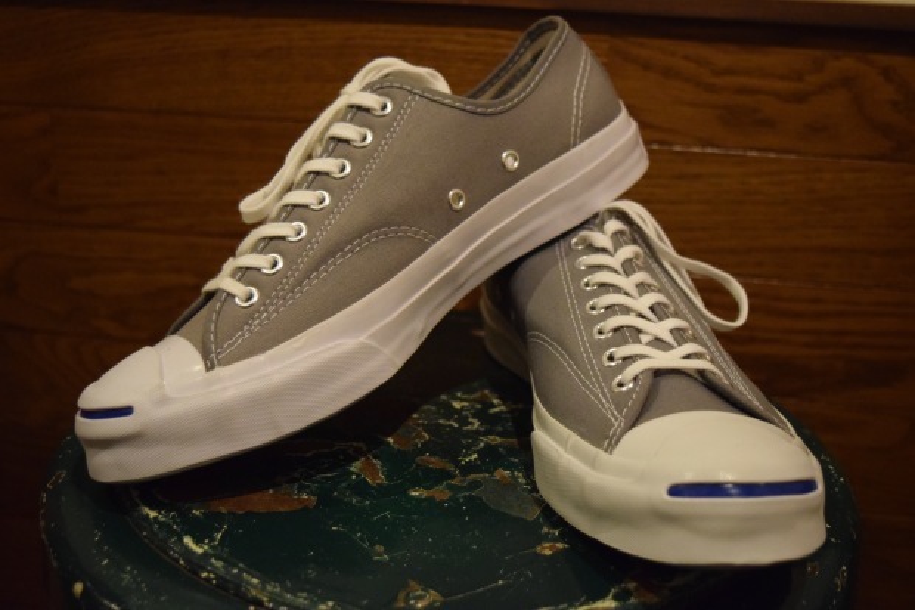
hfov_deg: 43.6
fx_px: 1143
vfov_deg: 29.8
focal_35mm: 45
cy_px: 305
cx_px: 458
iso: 4000
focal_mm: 30
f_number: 4.2
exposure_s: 1/60
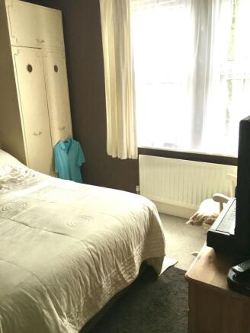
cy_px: 166
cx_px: 125
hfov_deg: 48.2
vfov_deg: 61.6
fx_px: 279
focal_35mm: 29
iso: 32
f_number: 2.2
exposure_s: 1/33
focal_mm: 4.15
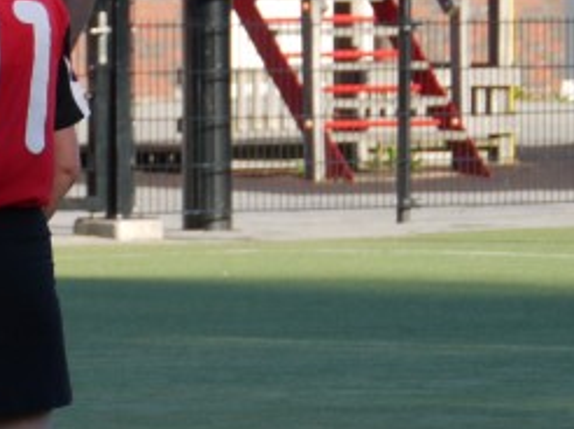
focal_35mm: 700
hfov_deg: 2.8
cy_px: 196
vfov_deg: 2.1
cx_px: -373
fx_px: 11596
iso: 125
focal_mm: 84
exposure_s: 1/250
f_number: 5.8
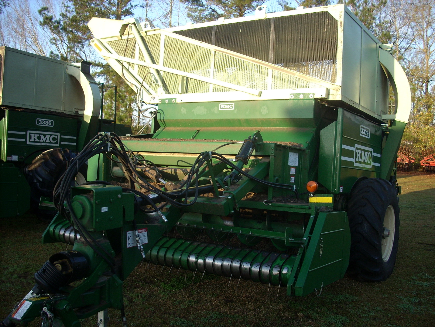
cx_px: 218
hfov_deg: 50.1
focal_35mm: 37
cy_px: 164
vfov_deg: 38.7
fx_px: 465
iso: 64
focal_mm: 6.2
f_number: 2.8
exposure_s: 1/162
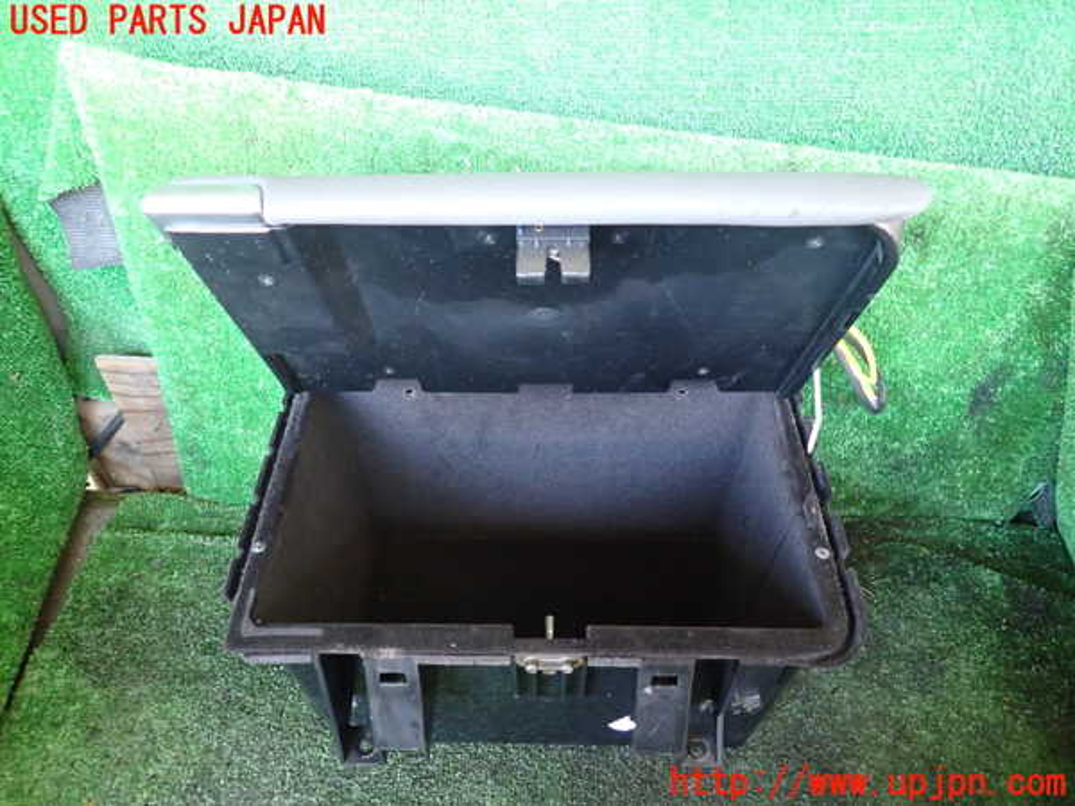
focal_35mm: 25
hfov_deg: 69.4
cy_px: 403
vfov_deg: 54.9
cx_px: 538
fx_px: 776
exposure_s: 1/30
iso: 640
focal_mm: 4.5
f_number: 2
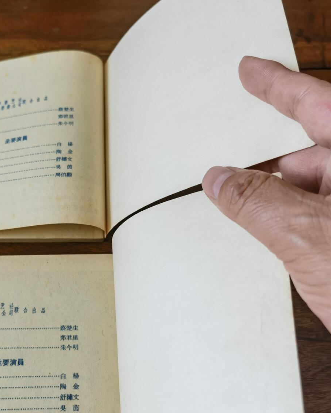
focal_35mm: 42
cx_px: 85
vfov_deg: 43.8
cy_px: 215
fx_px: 514
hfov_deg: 35.0
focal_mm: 6.67
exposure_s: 1/580
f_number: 1.9
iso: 160
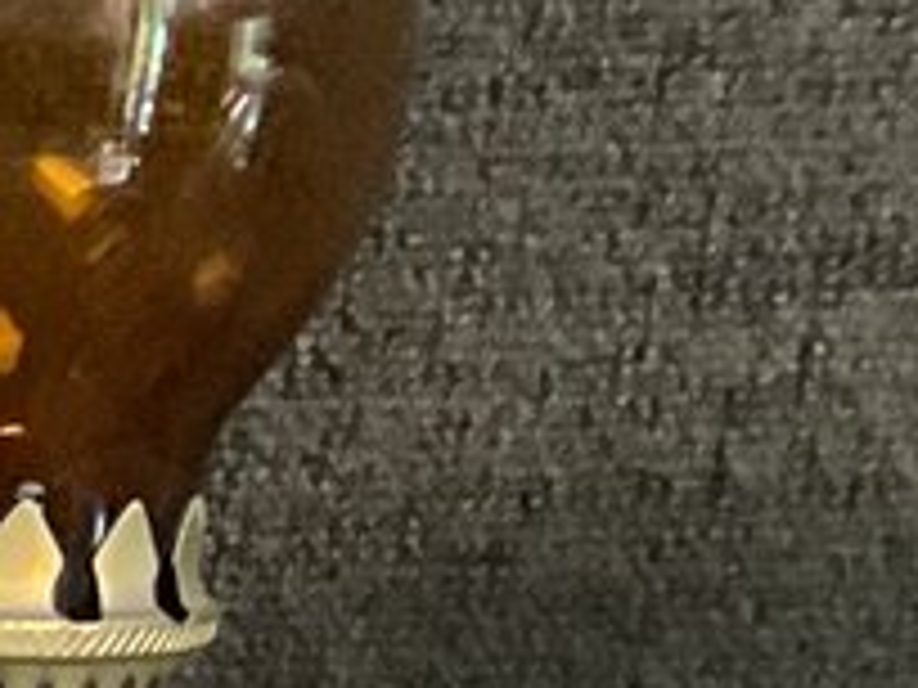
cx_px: -2216
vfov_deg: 6.1
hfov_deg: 7.6
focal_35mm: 215
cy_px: 2390
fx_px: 5702
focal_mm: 3
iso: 250
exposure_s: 1/60
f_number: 1.8
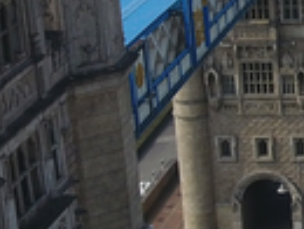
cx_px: 496
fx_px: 1214
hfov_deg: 13.2
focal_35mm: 138
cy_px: 71
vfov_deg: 10.8
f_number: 2.8
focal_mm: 3.61
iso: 100
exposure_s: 1/1099
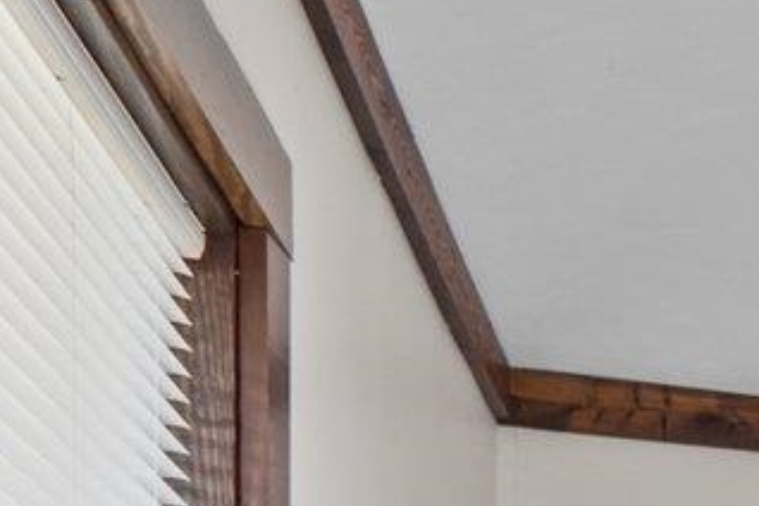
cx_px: 2380
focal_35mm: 116
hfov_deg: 10.7
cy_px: 1063
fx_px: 2445
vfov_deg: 10.7
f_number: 8
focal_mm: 12
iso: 100
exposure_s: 1/2
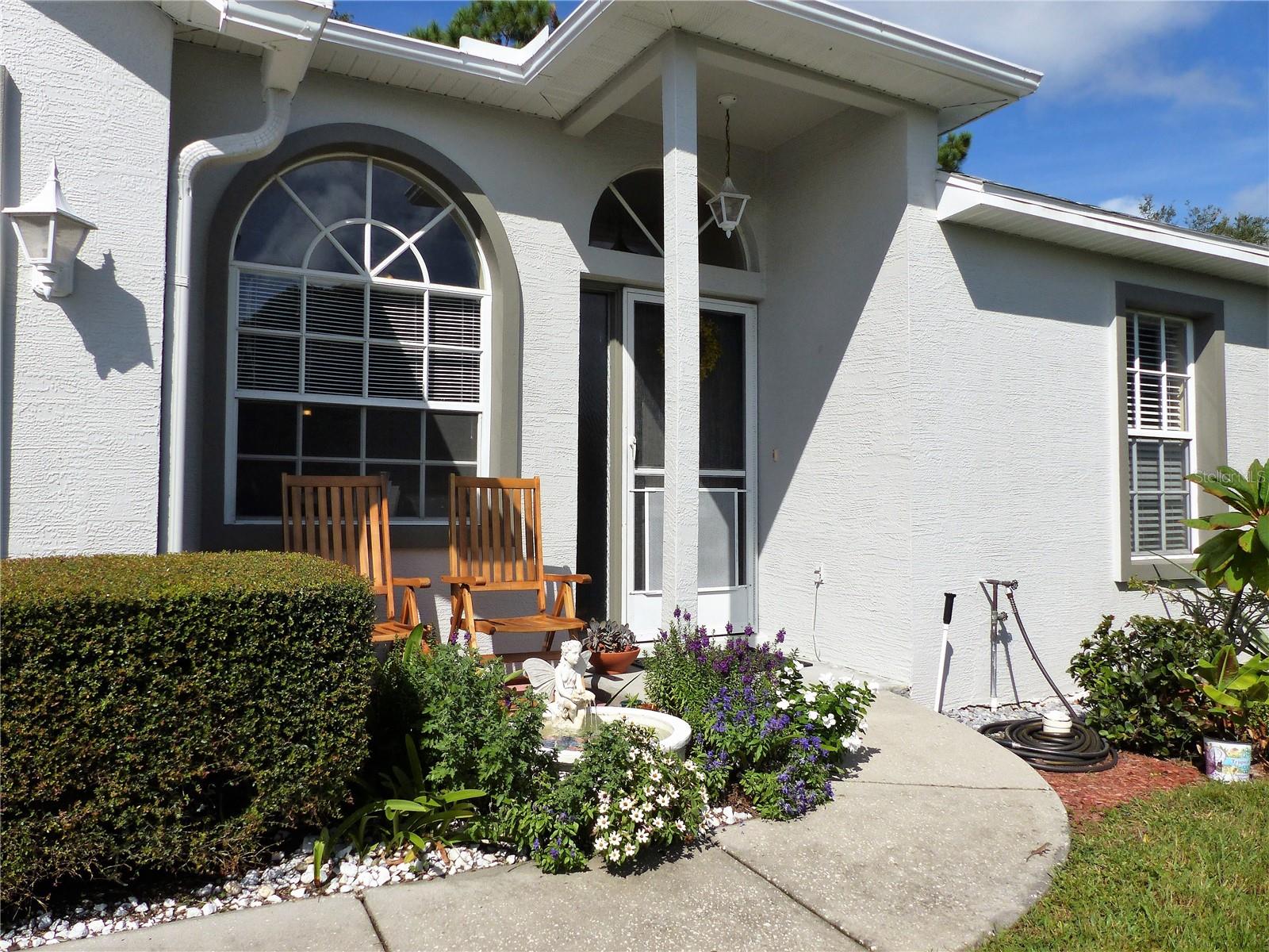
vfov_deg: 54.9
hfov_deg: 69.4
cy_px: 476
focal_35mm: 25
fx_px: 916
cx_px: 634
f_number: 4
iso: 100
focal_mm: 4.5
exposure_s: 1/1600
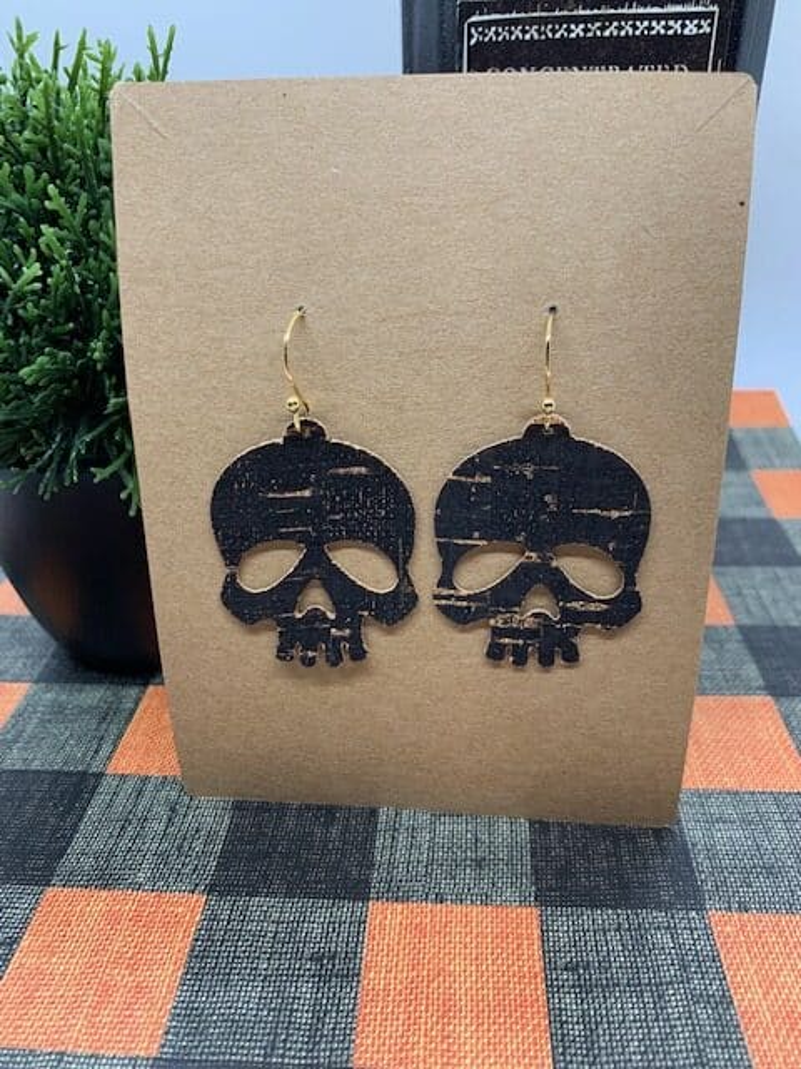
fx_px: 802
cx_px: 400
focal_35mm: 26
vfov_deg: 67.3
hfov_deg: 53.1
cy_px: 534
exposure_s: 1/120
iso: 80
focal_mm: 4.25
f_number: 1.8
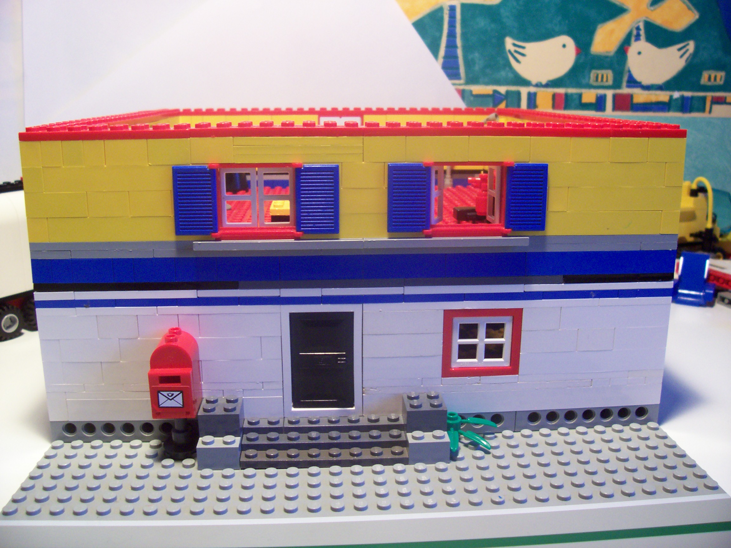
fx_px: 718
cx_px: 366
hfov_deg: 54.0
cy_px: 274
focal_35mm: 34
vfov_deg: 41.8
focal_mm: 5.6
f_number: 2.7
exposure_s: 1/11
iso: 160
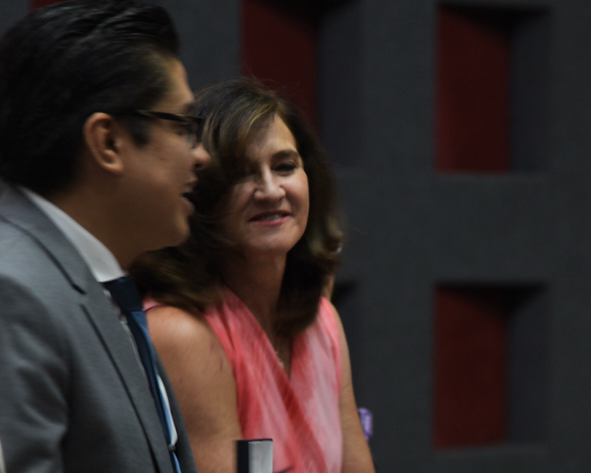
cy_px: 393
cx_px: 509
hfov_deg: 6.7
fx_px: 5002
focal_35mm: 286
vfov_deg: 5.4
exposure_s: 1/20
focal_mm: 120
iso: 250
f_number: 4
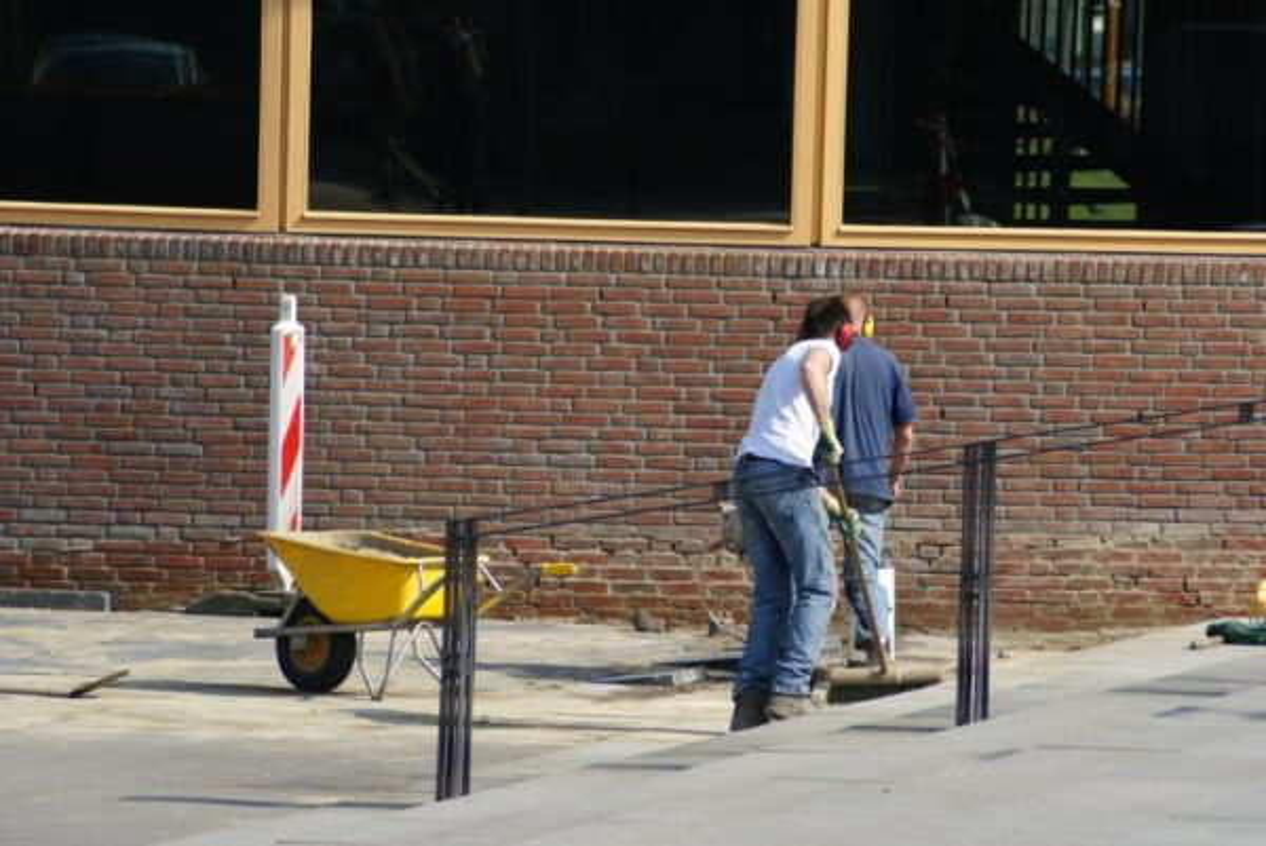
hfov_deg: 6.9
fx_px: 10557
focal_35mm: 300
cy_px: 423
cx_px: 633
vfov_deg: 4.6
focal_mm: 200
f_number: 6.3
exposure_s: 1/320
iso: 100
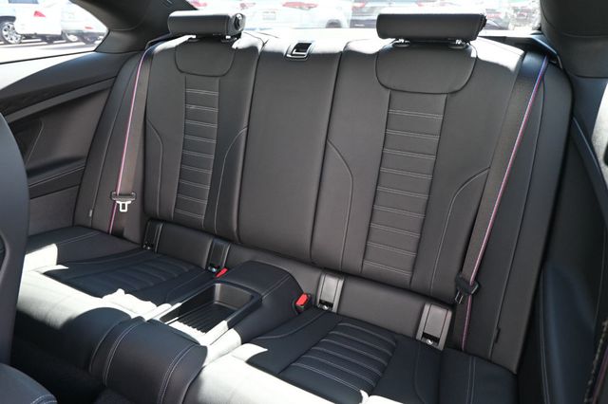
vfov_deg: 53.1
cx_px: 304
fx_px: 405
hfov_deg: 73.8
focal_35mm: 24
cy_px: 202
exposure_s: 1/125
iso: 640
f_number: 3.5
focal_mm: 16
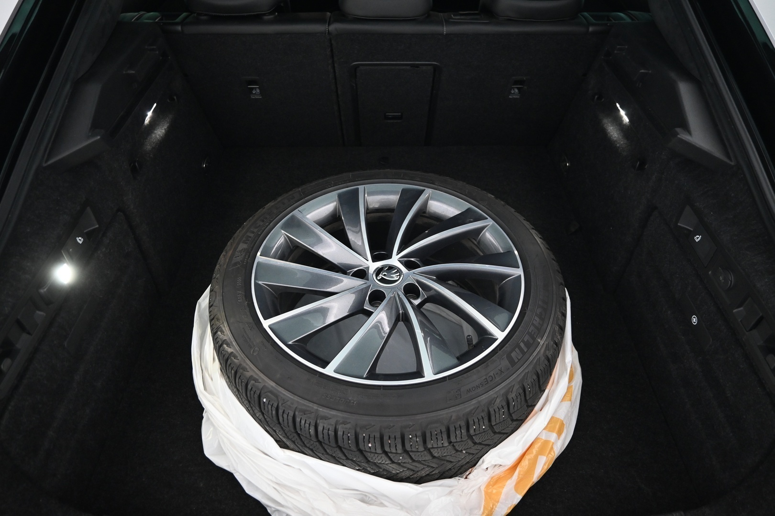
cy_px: 258
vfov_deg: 53.1
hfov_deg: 73.7
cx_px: 388
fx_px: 517
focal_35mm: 24
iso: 1600
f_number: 3.5
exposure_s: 1/20
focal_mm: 16
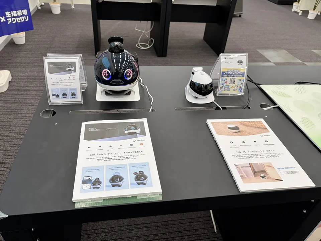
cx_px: 160
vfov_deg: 53.1
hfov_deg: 67.3
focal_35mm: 26
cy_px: 120
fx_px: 241
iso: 100
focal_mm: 5.96
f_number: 1.6
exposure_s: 1/122
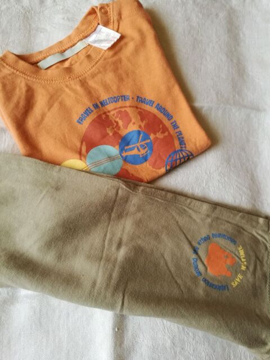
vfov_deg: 65.3
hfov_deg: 51.4
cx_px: 135
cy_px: 180
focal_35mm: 27
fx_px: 281
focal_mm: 4.5
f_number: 2.2
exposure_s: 1/33.3
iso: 160
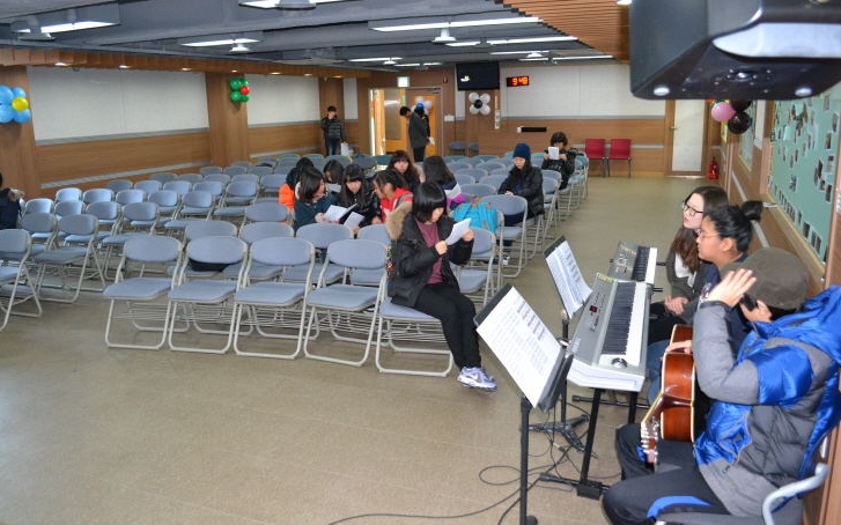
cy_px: 247
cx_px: 416
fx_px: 642
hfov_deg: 66.5
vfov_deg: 44.5
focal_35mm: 28
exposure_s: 1/60
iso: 1600
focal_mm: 18
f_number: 3.5
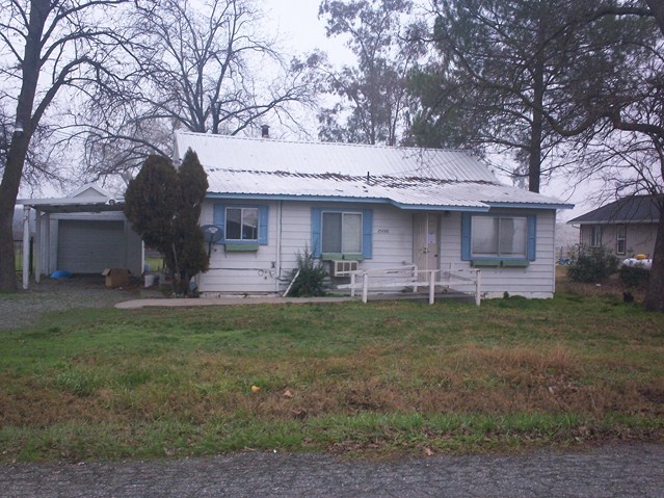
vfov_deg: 37.7
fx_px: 729
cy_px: 249
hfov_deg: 49.0
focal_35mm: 38
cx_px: 332
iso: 80
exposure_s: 1/80
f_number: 4.5
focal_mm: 6.3
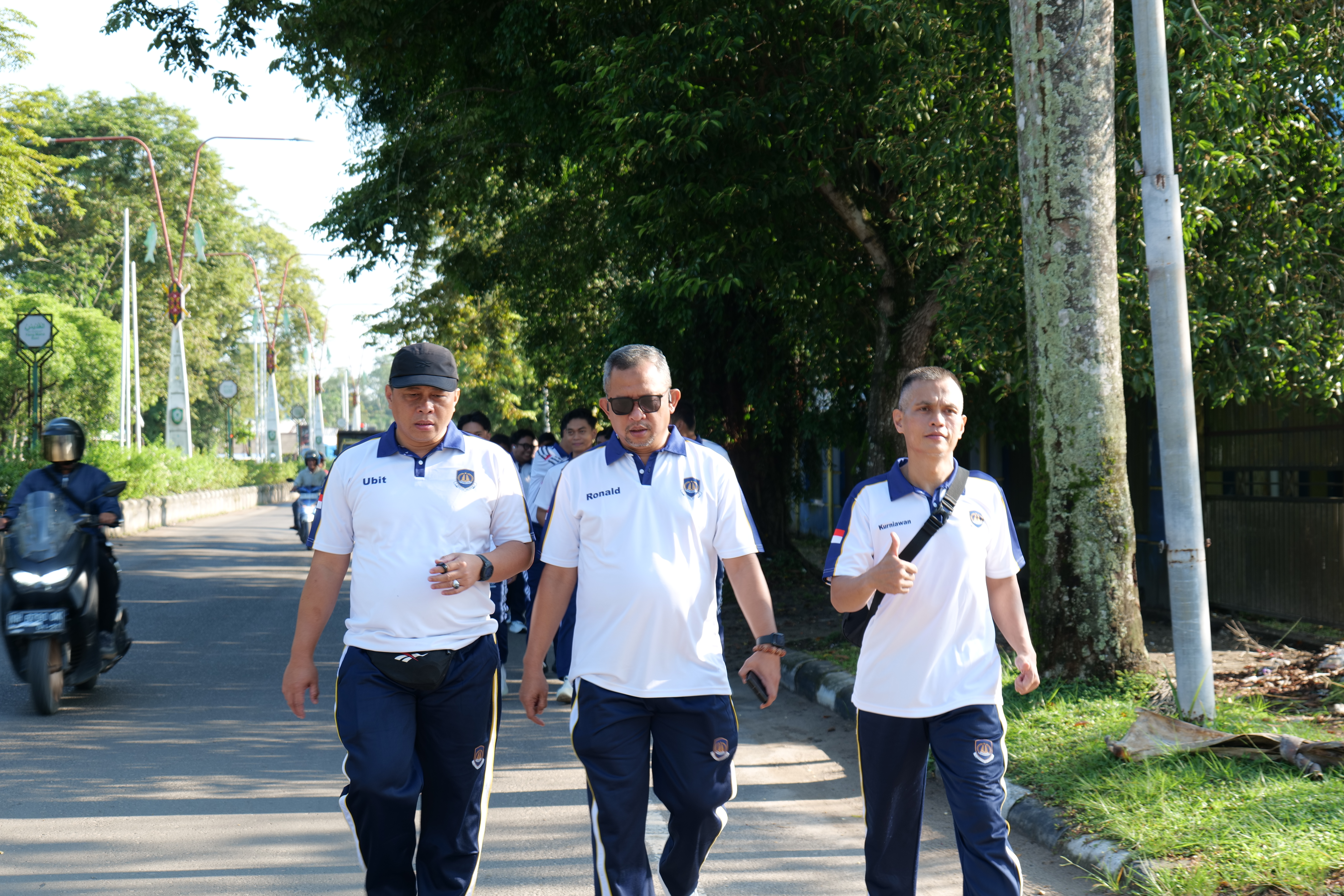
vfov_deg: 22.6
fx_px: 2240
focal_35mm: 60
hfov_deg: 33.4
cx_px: 672
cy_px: 448
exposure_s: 1/60
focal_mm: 60
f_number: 5.6
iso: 100
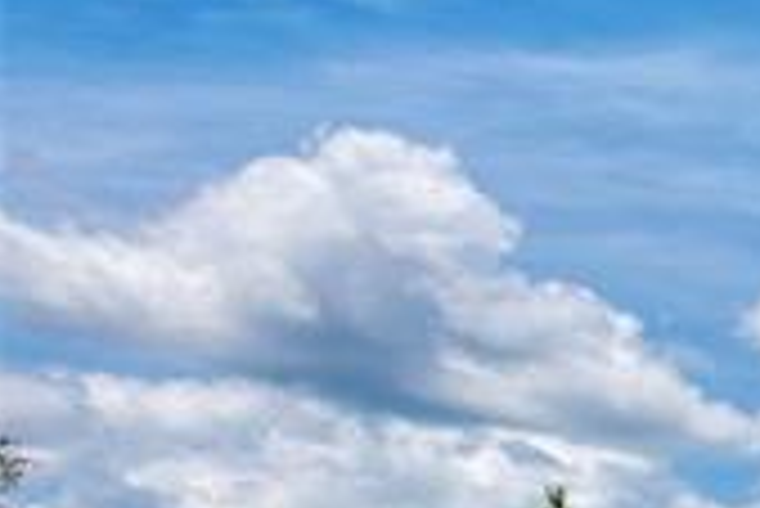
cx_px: 2298
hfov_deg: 11.4
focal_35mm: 91
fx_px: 1923
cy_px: 901
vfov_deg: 13.6
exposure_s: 1/200
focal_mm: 15
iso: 200
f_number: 7.1
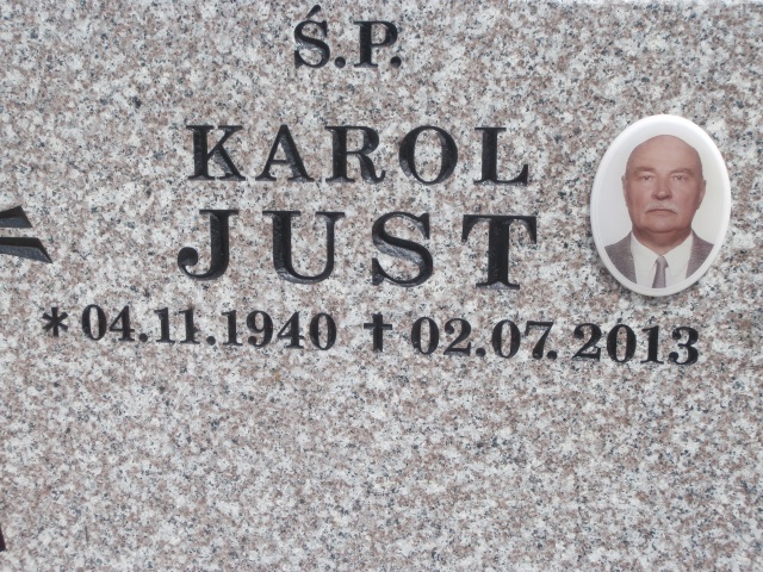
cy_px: 286
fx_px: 1036
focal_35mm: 47
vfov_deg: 30.9
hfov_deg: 40.4
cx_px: 382
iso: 100
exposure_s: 1/640
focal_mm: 8.29
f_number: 4.2
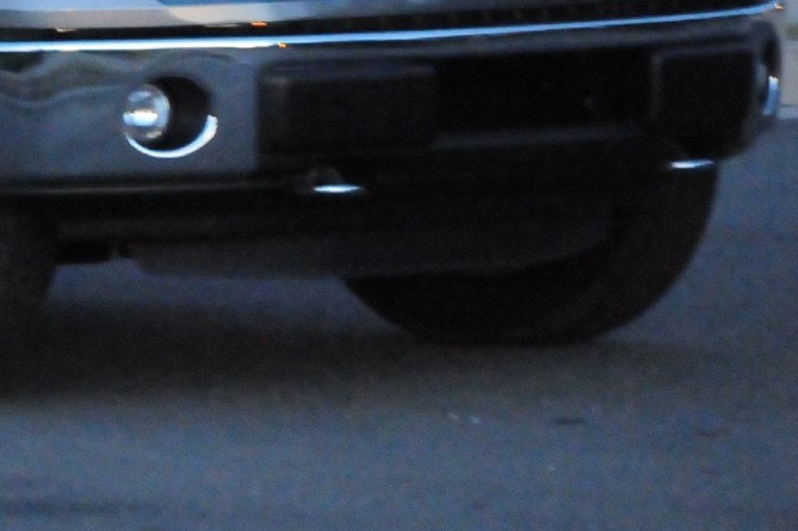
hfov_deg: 4.5
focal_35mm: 454
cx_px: -394
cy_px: -268
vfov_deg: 3.0
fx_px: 10053
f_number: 5.6
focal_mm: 92
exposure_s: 1/8
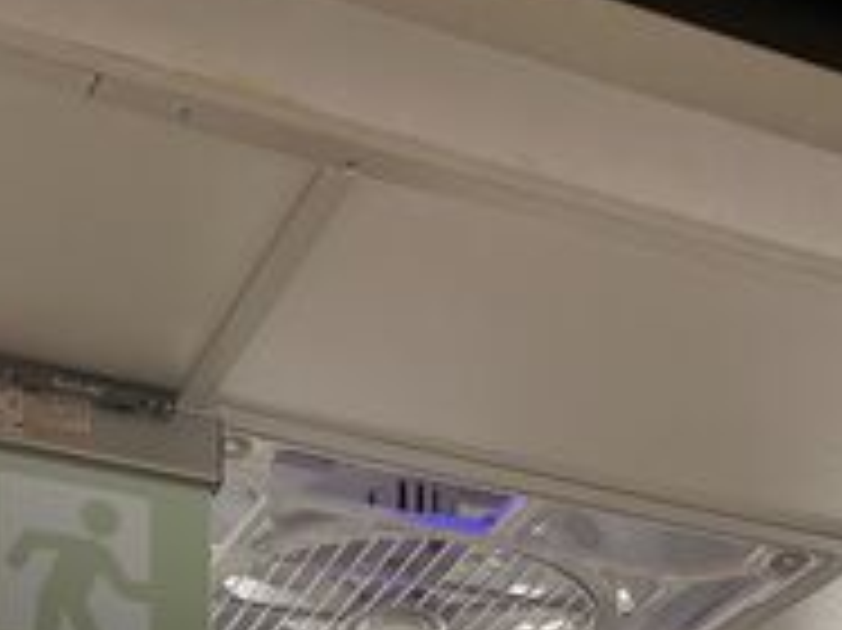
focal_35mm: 77
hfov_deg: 25.3
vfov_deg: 17.2
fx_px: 1872
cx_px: 365
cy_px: 945
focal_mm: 6.86
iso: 80
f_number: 1.78
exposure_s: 1/141
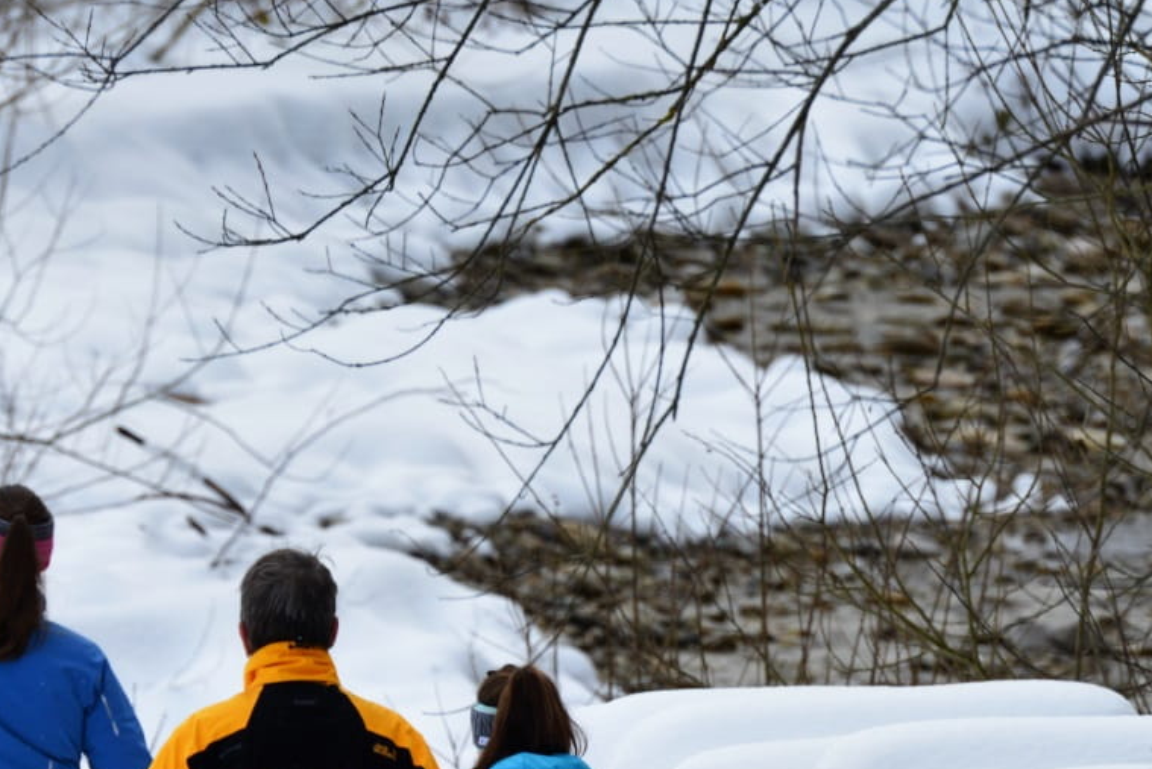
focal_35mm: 885
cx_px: 691
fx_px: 28335
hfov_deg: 2.3
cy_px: 890
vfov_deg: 1.6
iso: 400
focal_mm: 350
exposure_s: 1/320
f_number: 9
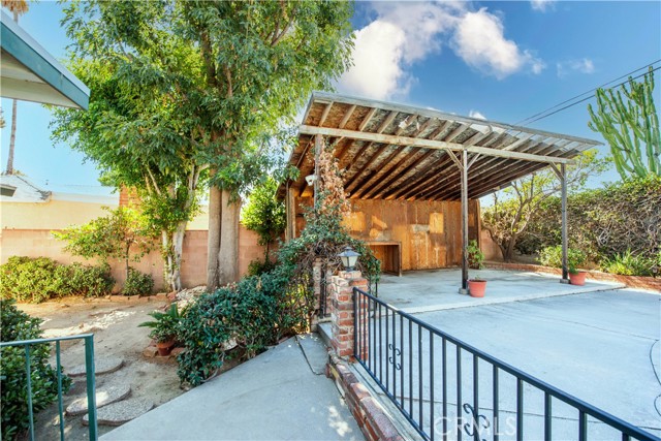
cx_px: 330
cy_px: 220
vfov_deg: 81.2
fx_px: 257
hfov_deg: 104.2
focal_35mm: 14
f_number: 4.5
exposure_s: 1/250
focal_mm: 14
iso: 400
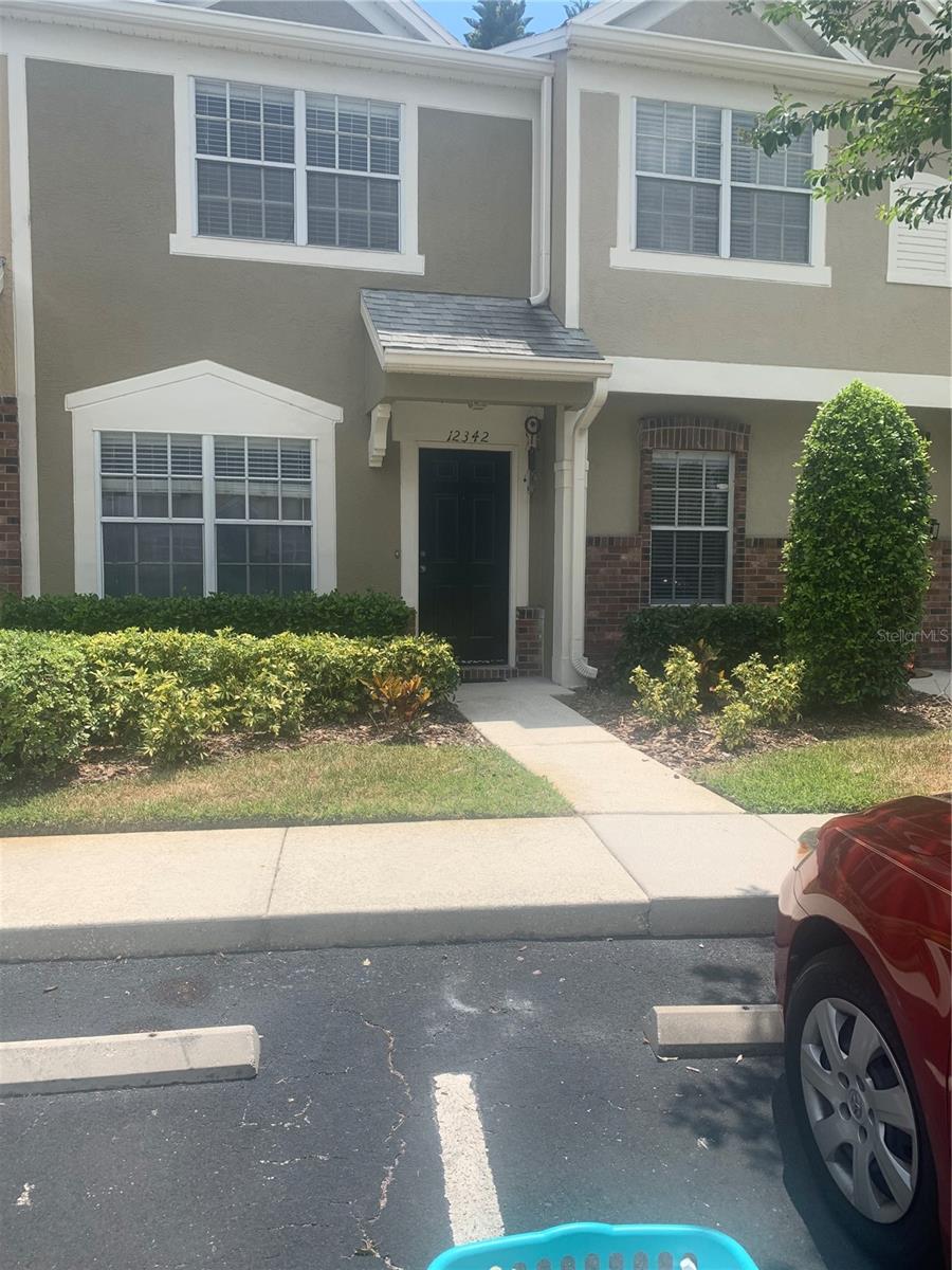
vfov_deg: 67.3
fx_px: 953
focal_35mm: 26
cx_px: 476
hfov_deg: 53.1
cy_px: 635
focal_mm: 4.25
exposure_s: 1/2075
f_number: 1.8
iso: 25
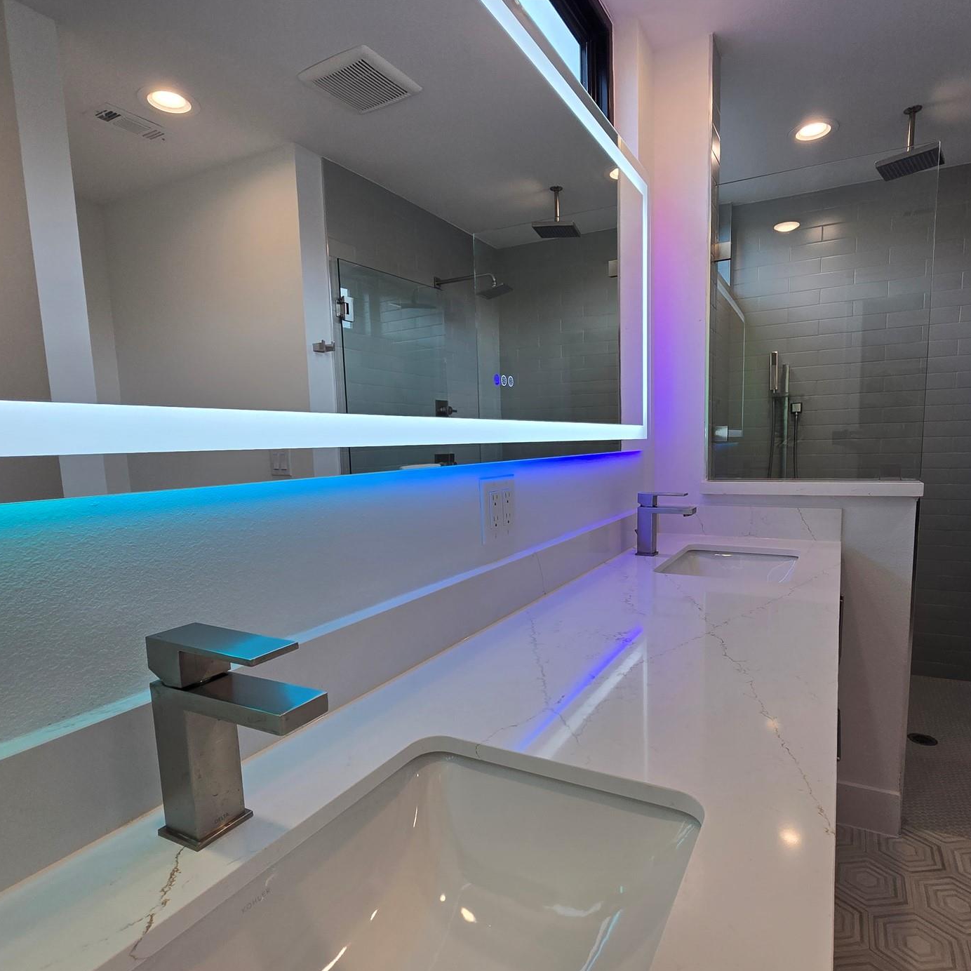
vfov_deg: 83.7
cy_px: 536
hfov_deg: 83.5
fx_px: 540
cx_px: 554
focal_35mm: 17
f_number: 2.2
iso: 50
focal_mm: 2.2
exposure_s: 1/213
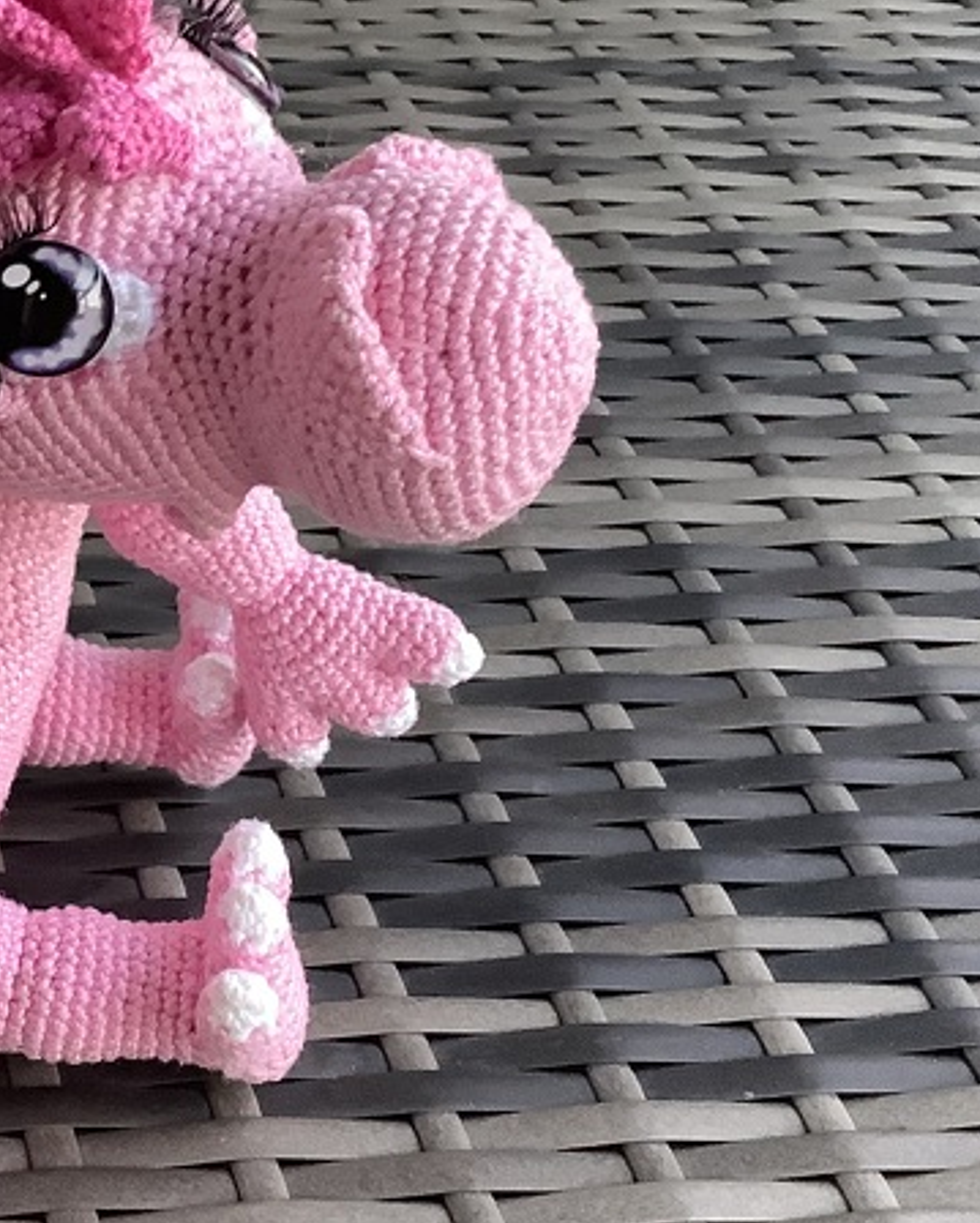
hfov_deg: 20.1
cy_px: 420
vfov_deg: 26.3
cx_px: -165
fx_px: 2608
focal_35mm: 72
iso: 250
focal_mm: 3.3
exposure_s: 1/40
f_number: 2.4
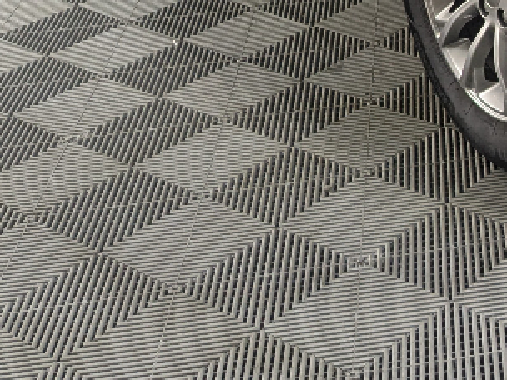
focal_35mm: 91
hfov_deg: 19.4
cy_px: -233
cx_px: 707
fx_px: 1333
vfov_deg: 14.8
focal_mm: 4.38
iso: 79
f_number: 1.73
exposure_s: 1/120
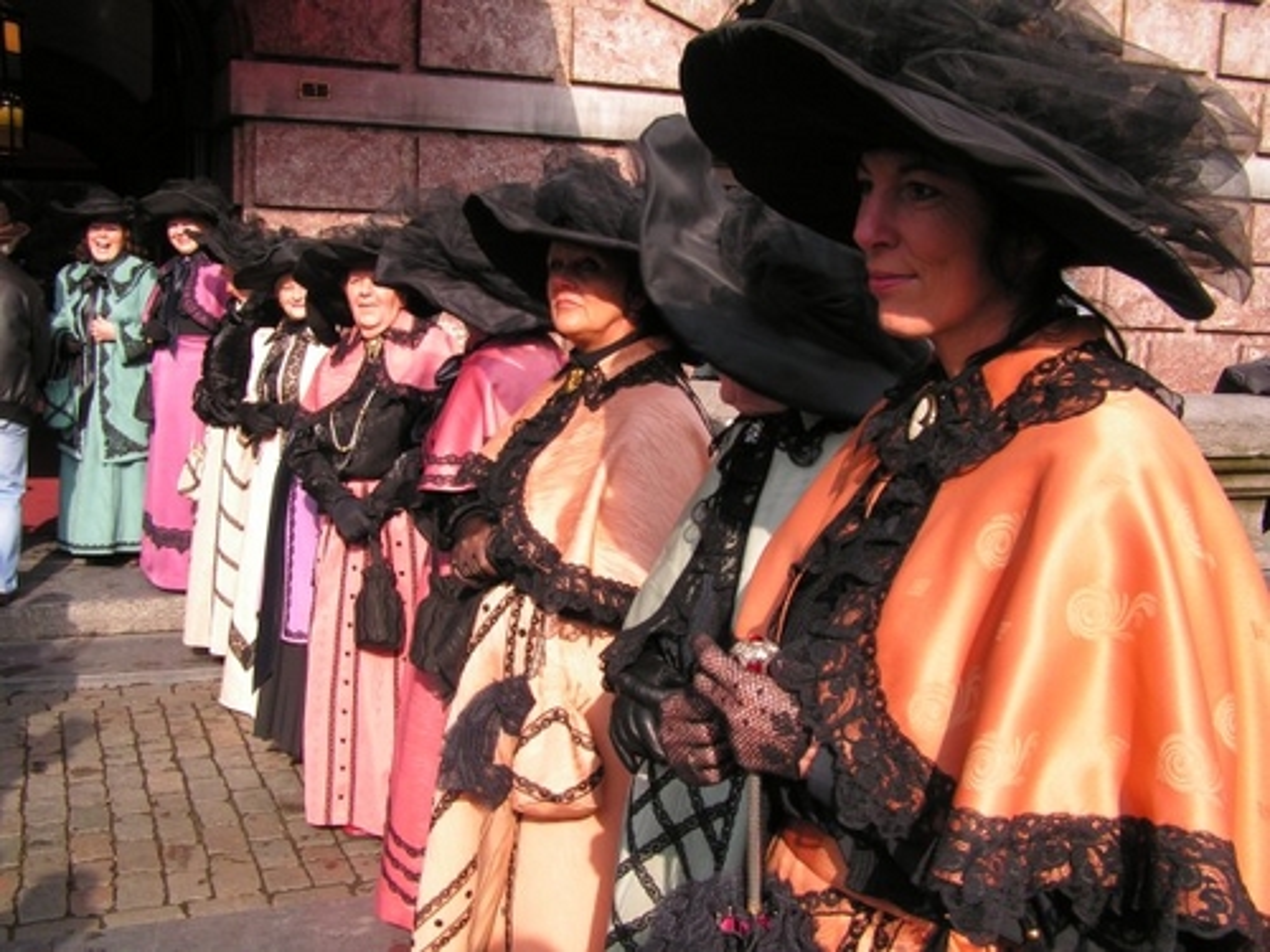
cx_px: 635
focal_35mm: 38
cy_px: 476
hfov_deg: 49.0
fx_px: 1394
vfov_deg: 37.7
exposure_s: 1/125
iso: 50
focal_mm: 6.3
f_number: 5.6
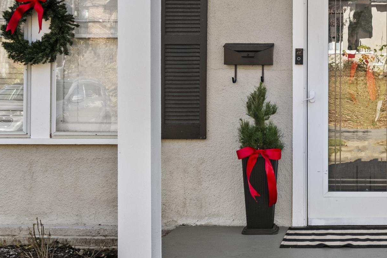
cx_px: 362
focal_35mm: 60
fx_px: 645
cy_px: 87
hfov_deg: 31.5
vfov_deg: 22.5
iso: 800
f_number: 9
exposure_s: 1/40
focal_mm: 19.1
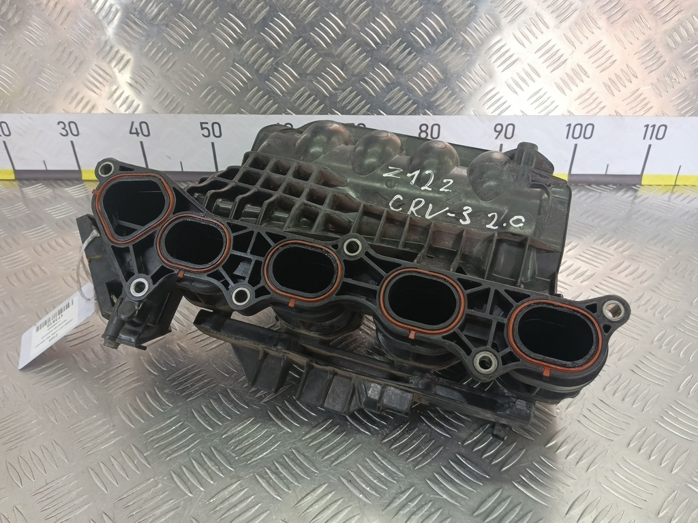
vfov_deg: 51.4
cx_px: 349
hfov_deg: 65.3
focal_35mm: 27
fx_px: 544
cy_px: 262
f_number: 1.6
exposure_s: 1/50
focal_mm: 4.11
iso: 120
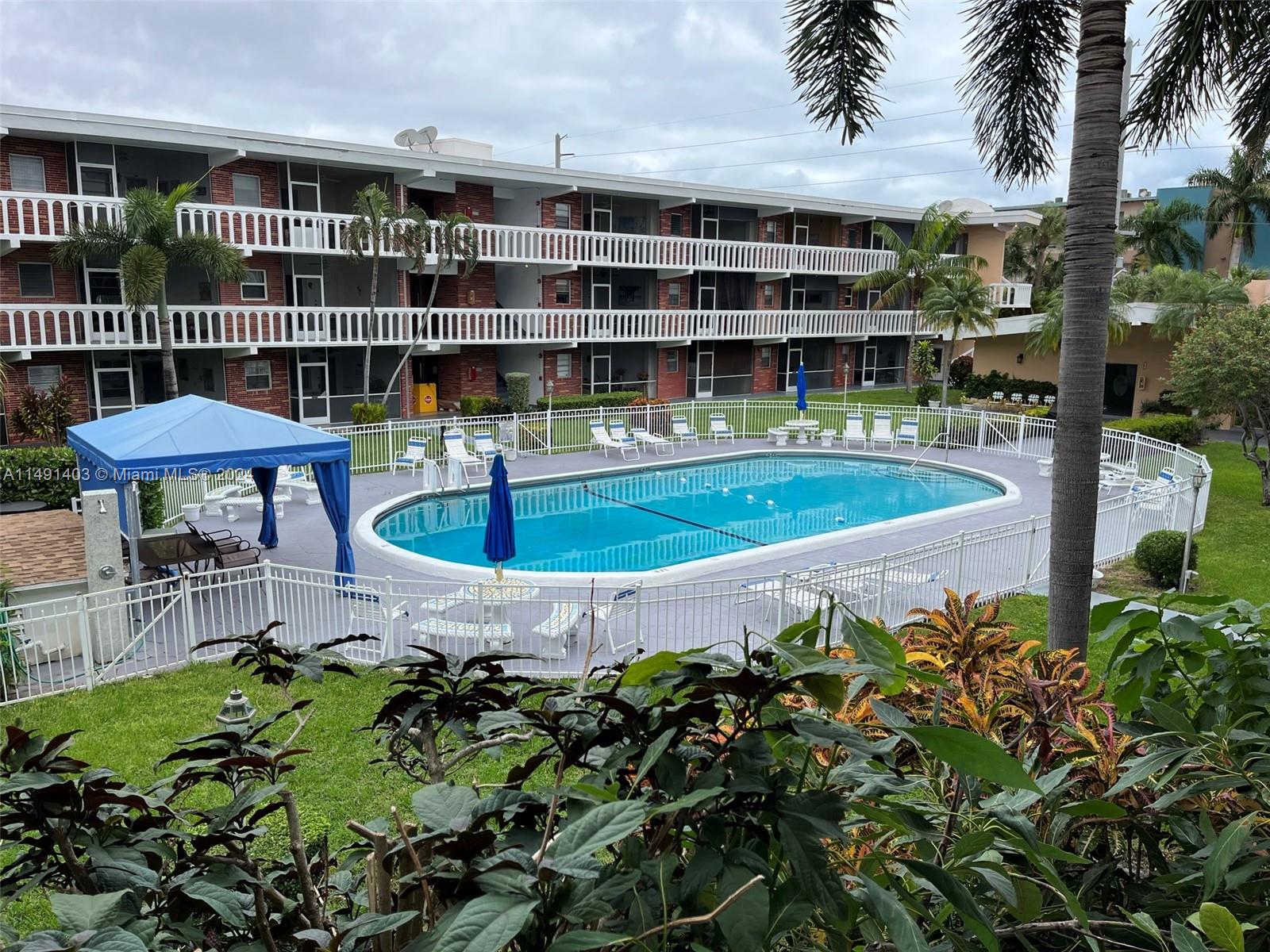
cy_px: 476
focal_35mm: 26
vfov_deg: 53.1
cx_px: 635
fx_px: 954
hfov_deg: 67.3
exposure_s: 1/1422
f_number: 1.6
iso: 50
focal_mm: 5.1
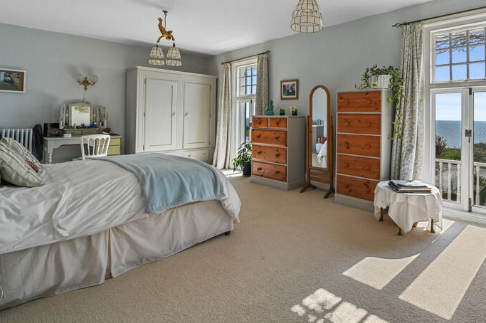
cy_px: 111
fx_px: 283
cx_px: 304
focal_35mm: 21
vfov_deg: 58.2
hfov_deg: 79.8
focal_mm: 14
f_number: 8
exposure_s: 1/40
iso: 400
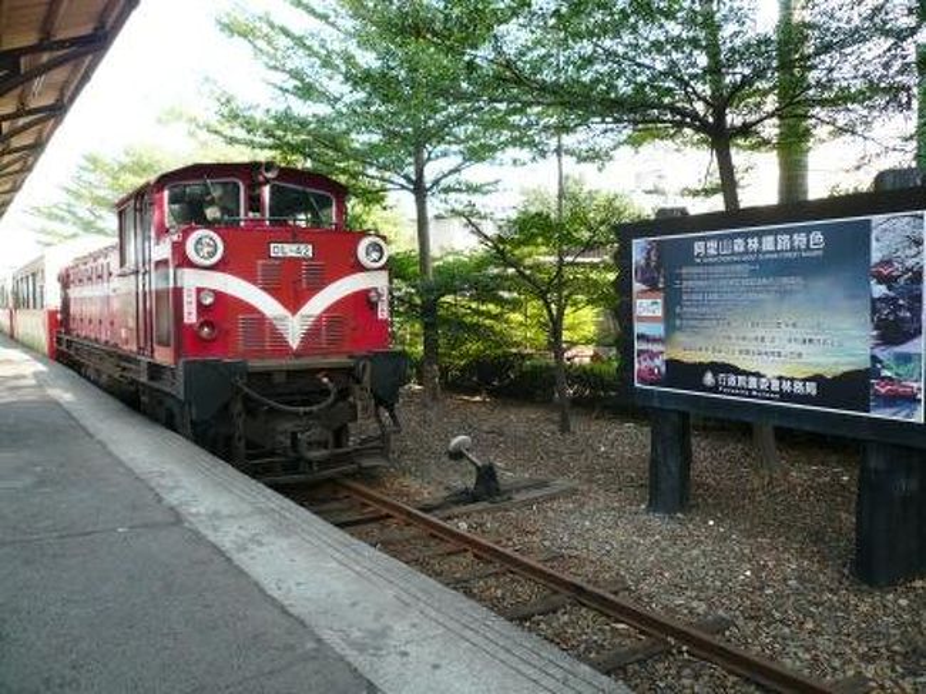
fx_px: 749
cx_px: 463
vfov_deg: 49.7
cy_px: 347
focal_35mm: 28
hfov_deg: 63.5
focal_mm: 4.6
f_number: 2.8
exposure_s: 1/200
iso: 100
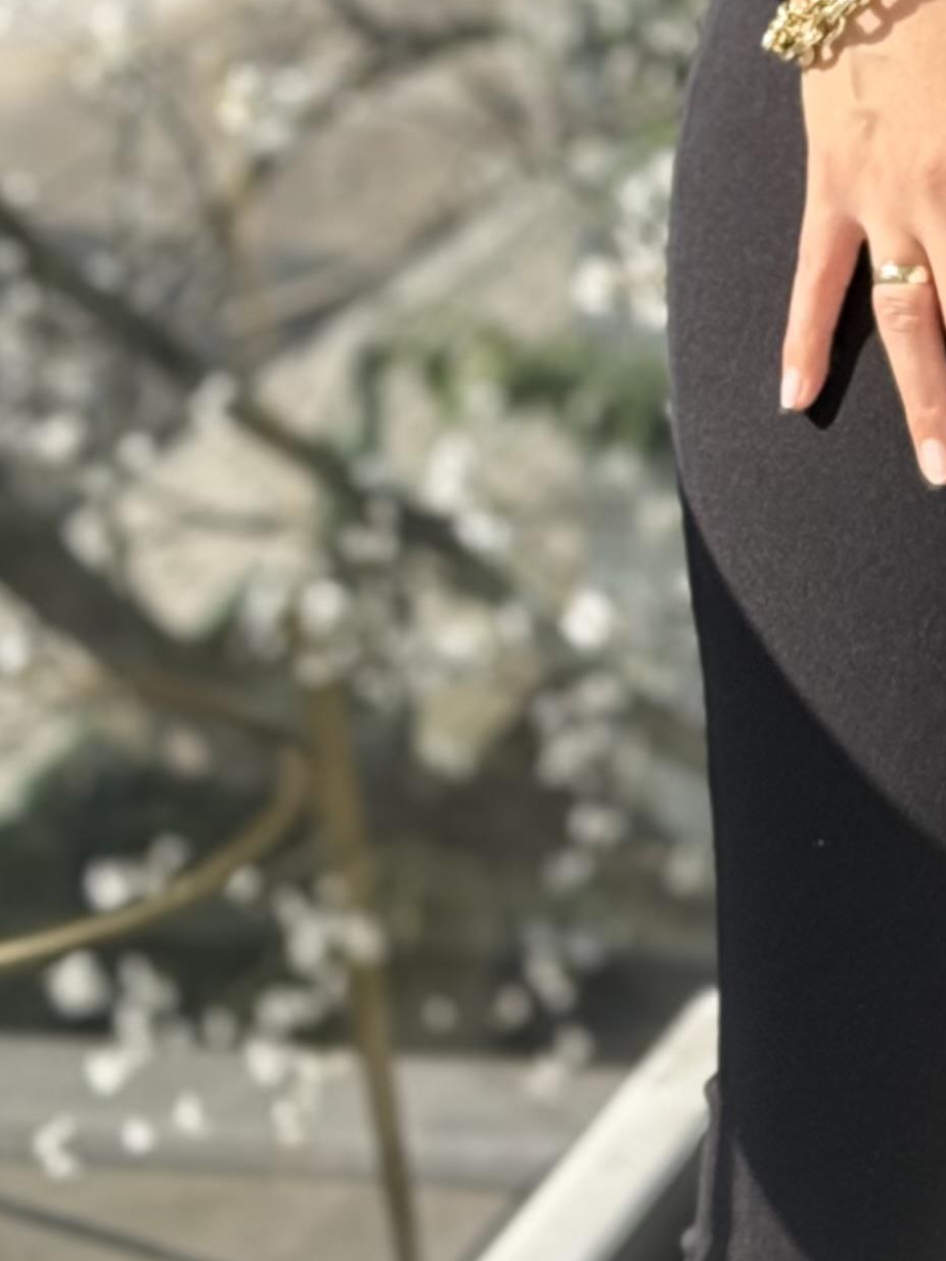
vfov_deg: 12.0
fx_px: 5720
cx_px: 1300
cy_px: -694
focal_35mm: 157
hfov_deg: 9.3
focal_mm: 6.76
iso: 100
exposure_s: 1/837
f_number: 1.78
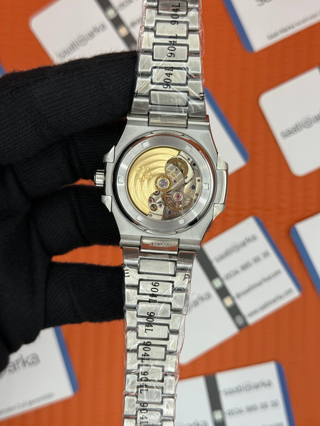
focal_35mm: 48
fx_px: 592
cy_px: 213
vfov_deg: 39.7
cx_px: 160
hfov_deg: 30.3
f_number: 1.78
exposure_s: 1/762
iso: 64
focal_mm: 6.76
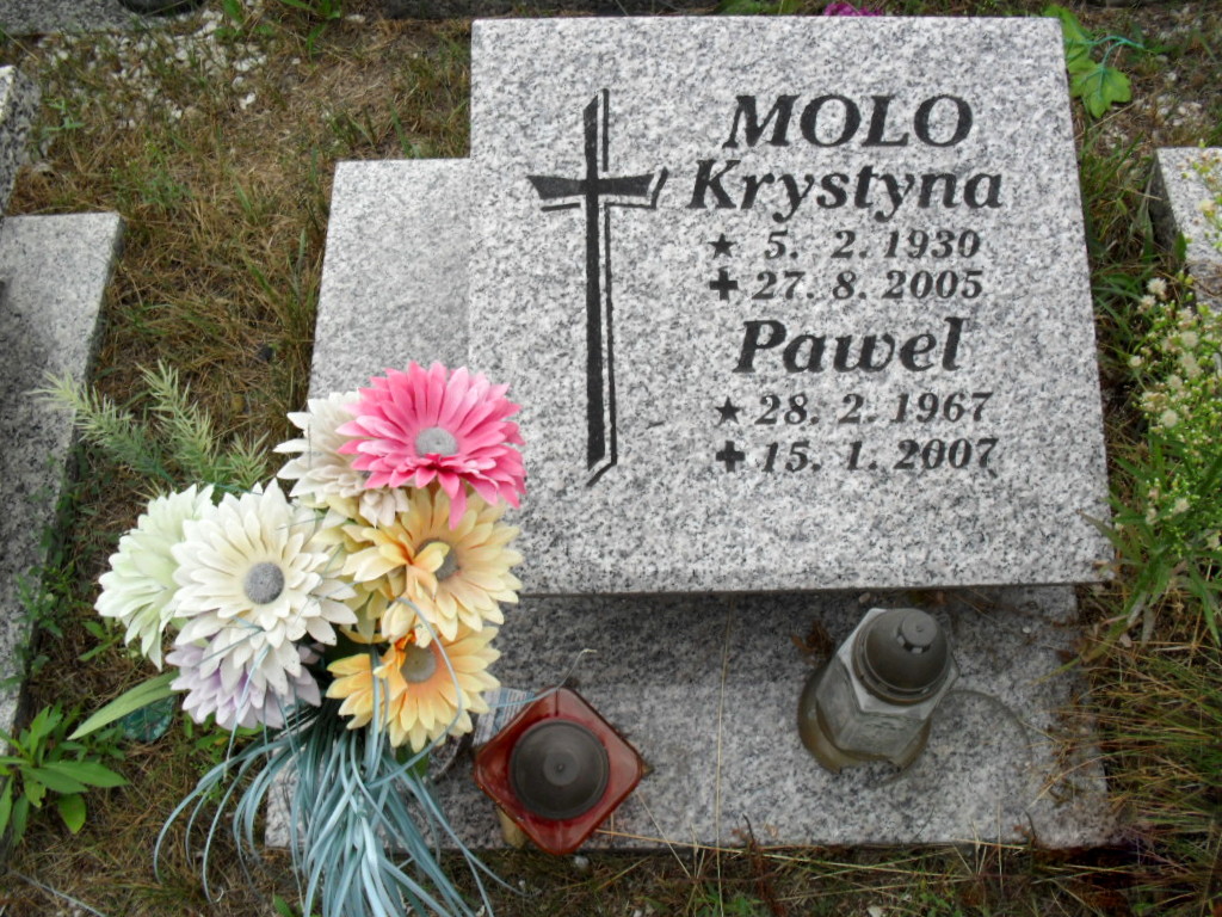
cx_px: 611
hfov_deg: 52.6
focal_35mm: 35
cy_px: 458
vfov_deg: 40.7
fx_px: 1236
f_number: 3.2
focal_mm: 6.3
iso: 100
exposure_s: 1/350
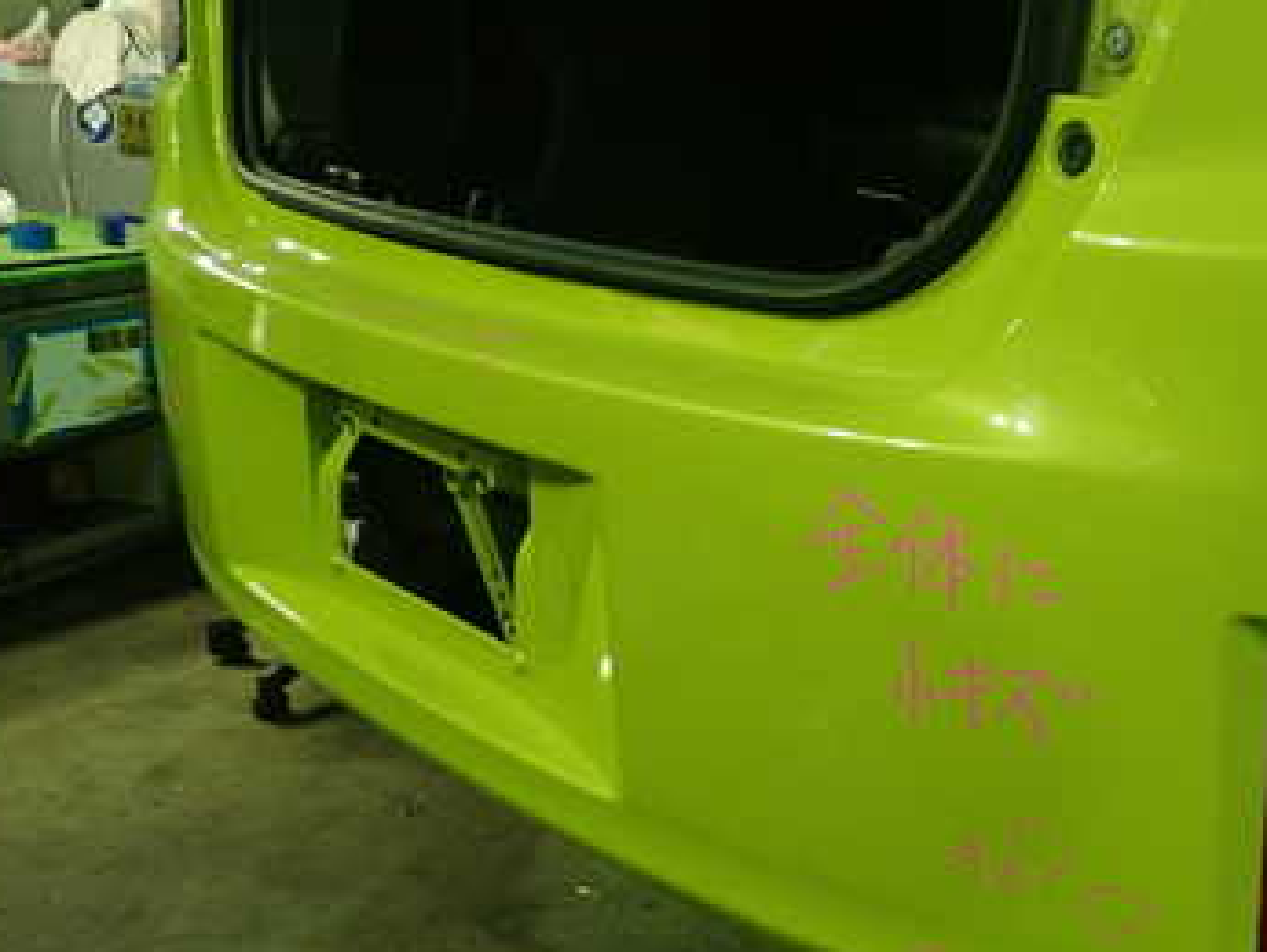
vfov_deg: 28.0
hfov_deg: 35.4
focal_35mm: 52
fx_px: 1905
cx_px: 1047
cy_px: 527
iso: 250
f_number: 2.3
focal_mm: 5.5
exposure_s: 1/30
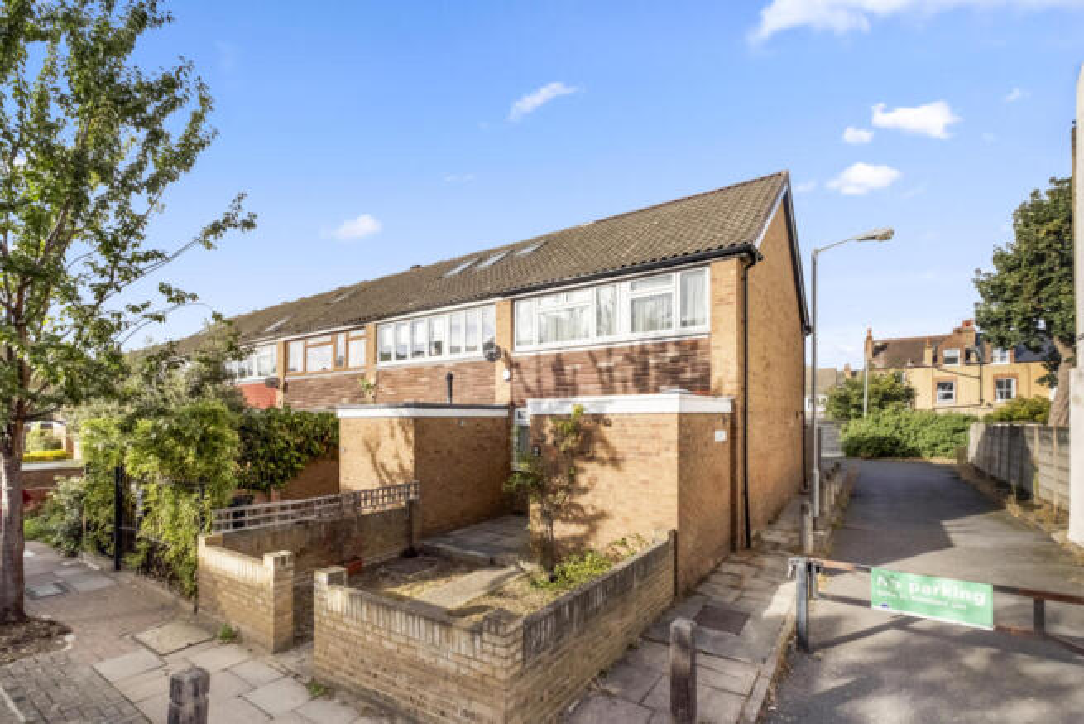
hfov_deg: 100.4
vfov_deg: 77.4
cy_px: 362
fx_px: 452
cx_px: 542
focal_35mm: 15
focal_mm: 10
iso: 640
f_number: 8
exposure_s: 1/1250
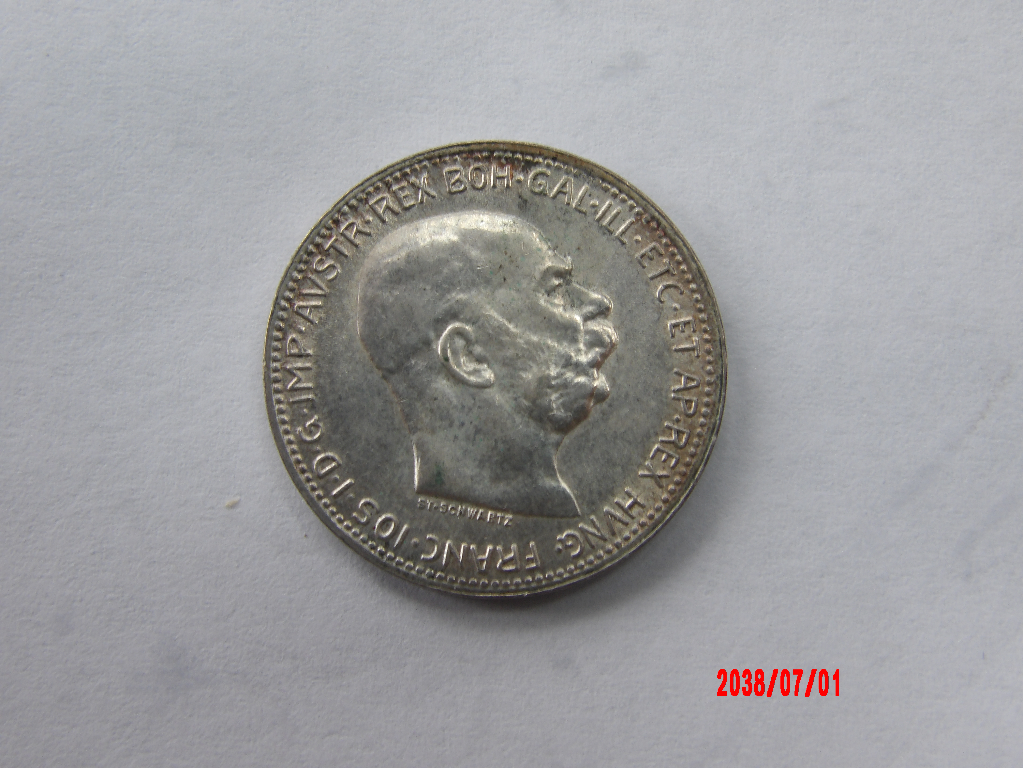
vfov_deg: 28.6
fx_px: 1507
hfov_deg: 37.5
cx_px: 512
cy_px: 384
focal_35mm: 51
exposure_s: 1/42
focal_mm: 9.2
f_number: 5.3
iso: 100
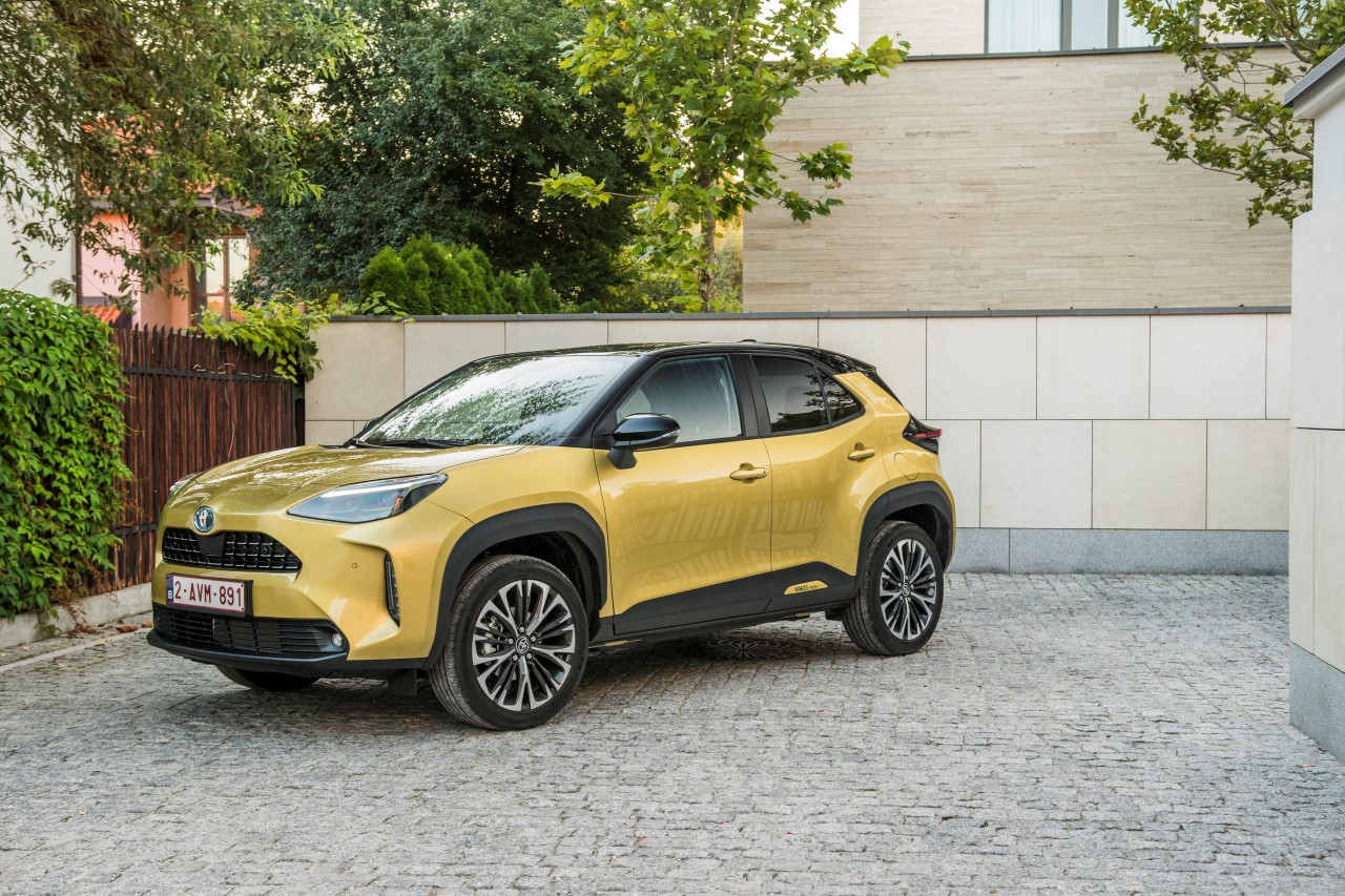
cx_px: 672
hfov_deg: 43.6
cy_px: 448
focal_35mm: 45
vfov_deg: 29.9
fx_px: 1681
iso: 800
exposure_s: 1/60
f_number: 4
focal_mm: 30
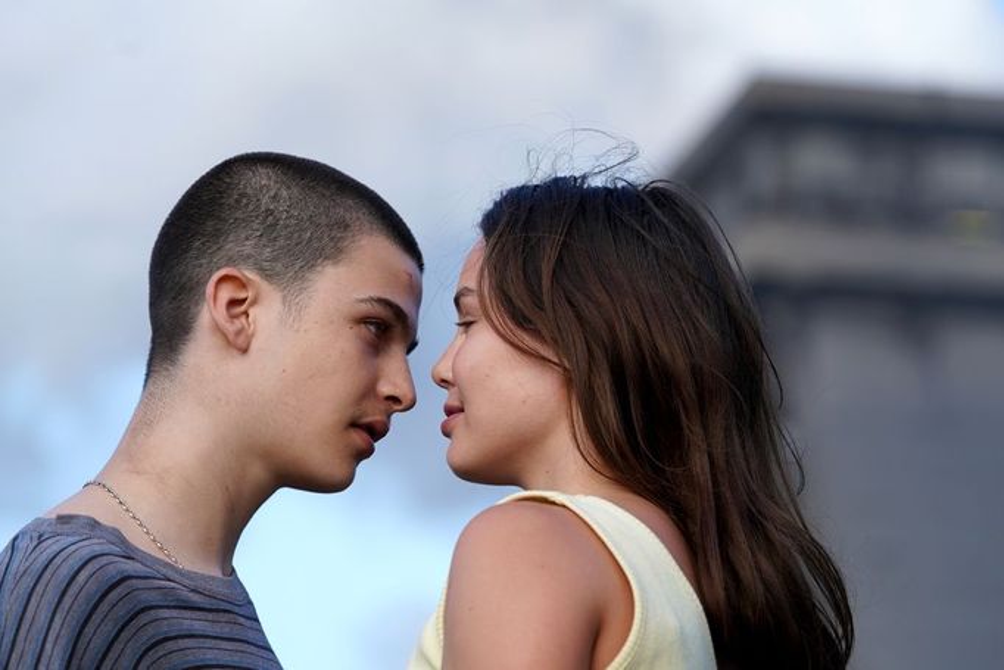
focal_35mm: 127
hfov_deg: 16.1
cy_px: 335
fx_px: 3542
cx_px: 502
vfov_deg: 10.8
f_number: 5
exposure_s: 1/400
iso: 200
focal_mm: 127
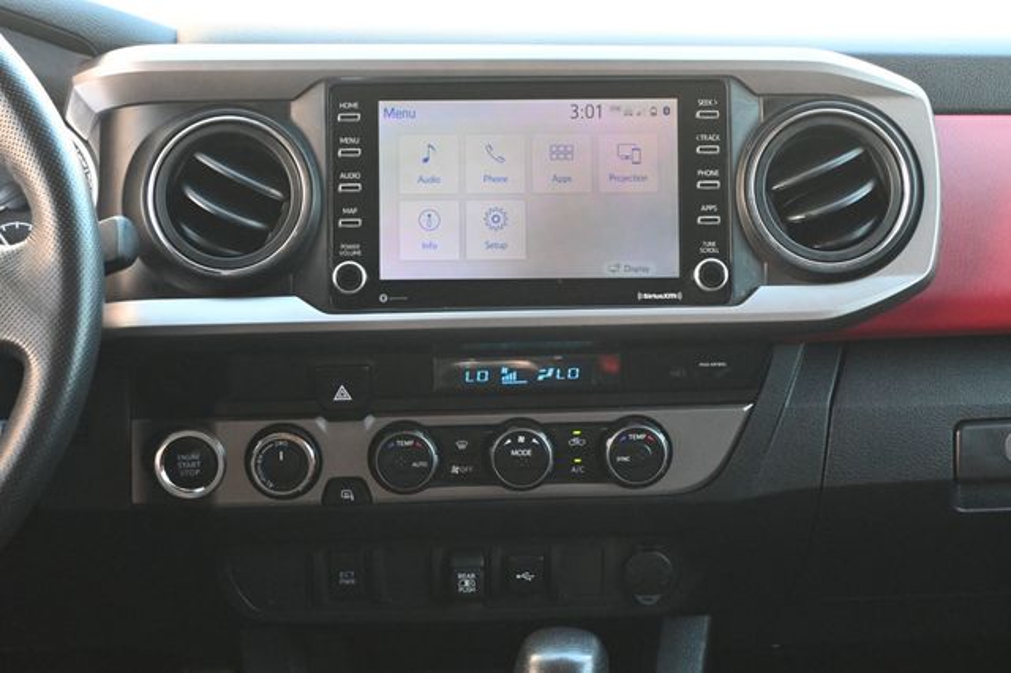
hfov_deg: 33.4
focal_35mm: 60
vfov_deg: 22.6
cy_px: 336
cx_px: 506
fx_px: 1684
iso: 3200
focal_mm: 40
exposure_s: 1/125
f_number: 5.6
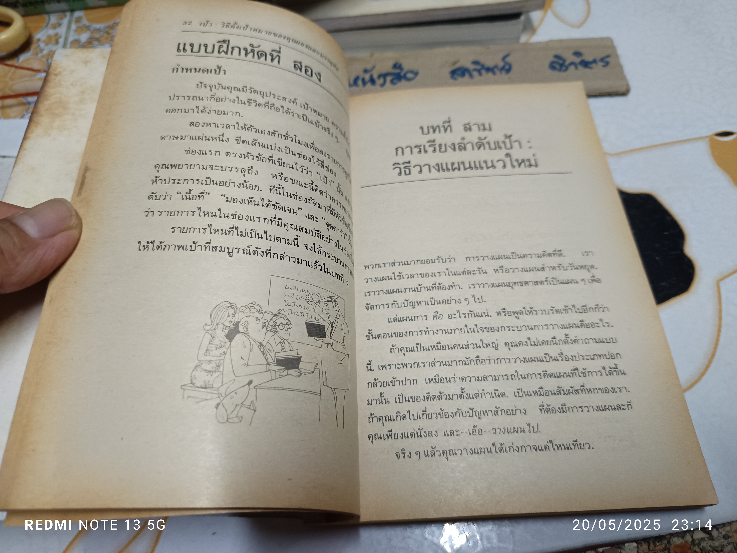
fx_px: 511
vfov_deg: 56.8
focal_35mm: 24
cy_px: 276
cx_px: 368
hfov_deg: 71.6
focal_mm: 5.31
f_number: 1.7
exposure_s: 1/33.3
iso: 839
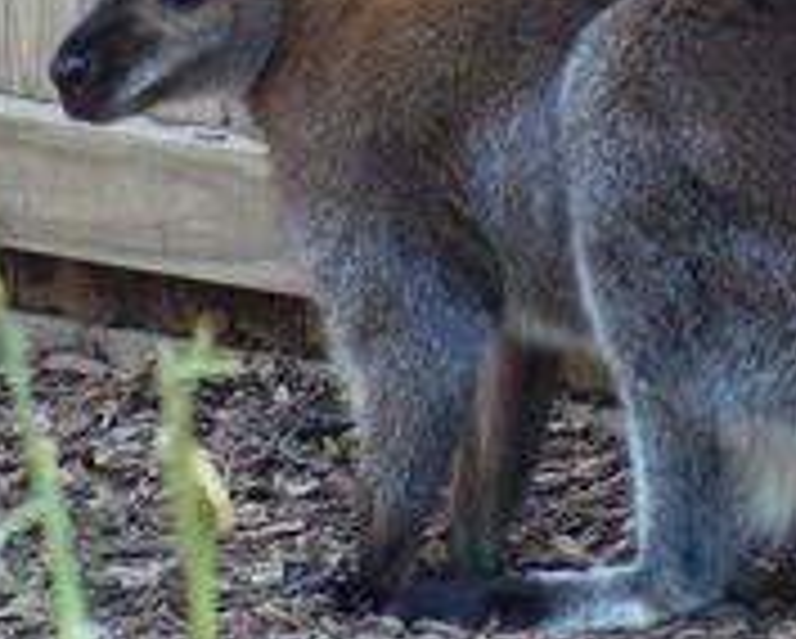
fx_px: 17570
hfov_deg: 2.6
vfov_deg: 2.1
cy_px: 81
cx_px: 742
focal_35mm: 745
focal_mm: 64.3
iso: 400
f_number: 2.8
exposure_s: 1/160
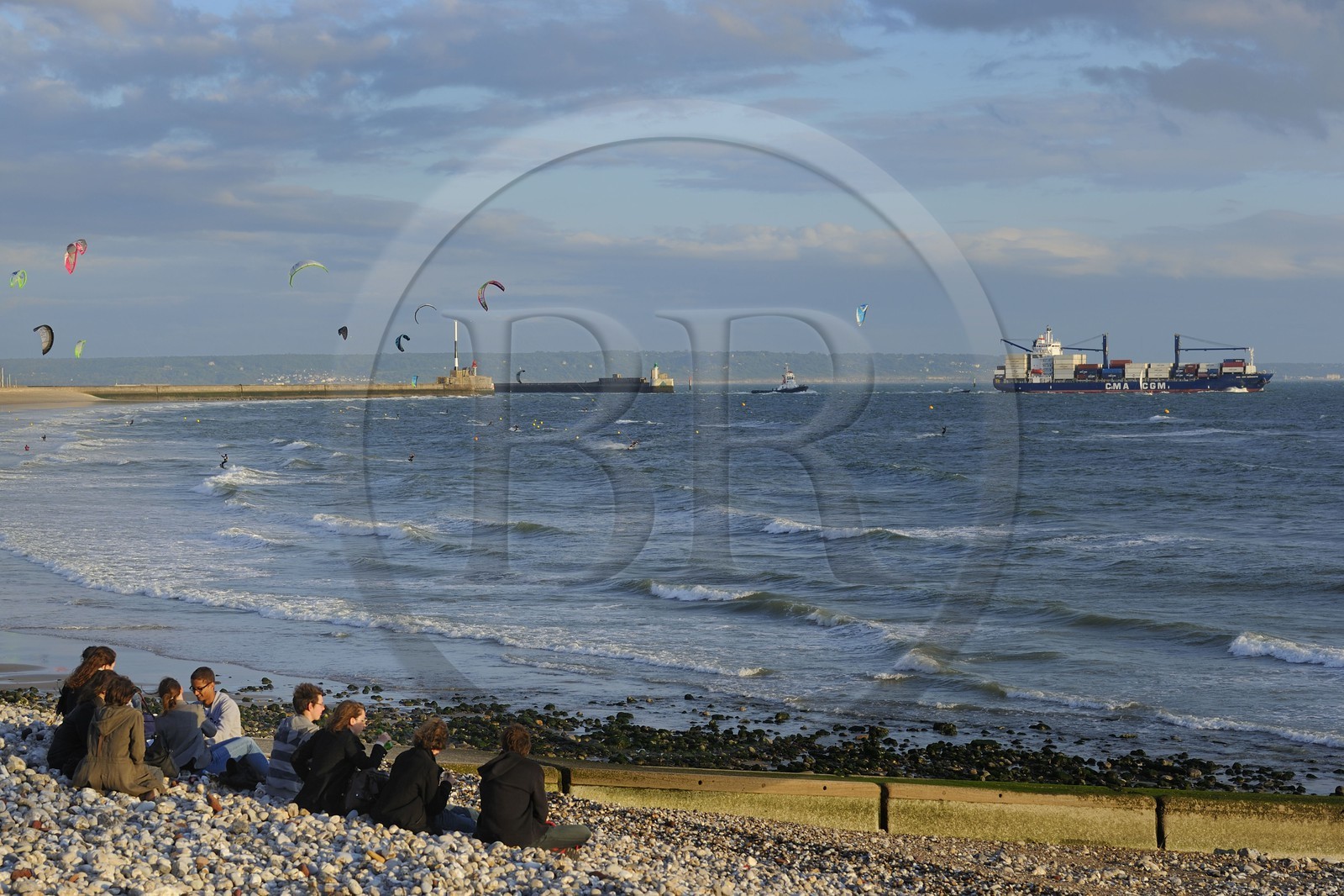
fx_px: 2613
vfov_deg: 19.4
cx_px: 672
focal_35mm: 70
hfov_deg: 28.8
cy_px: 448
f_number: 7.1
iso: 200
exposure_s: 1/200
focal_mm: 70
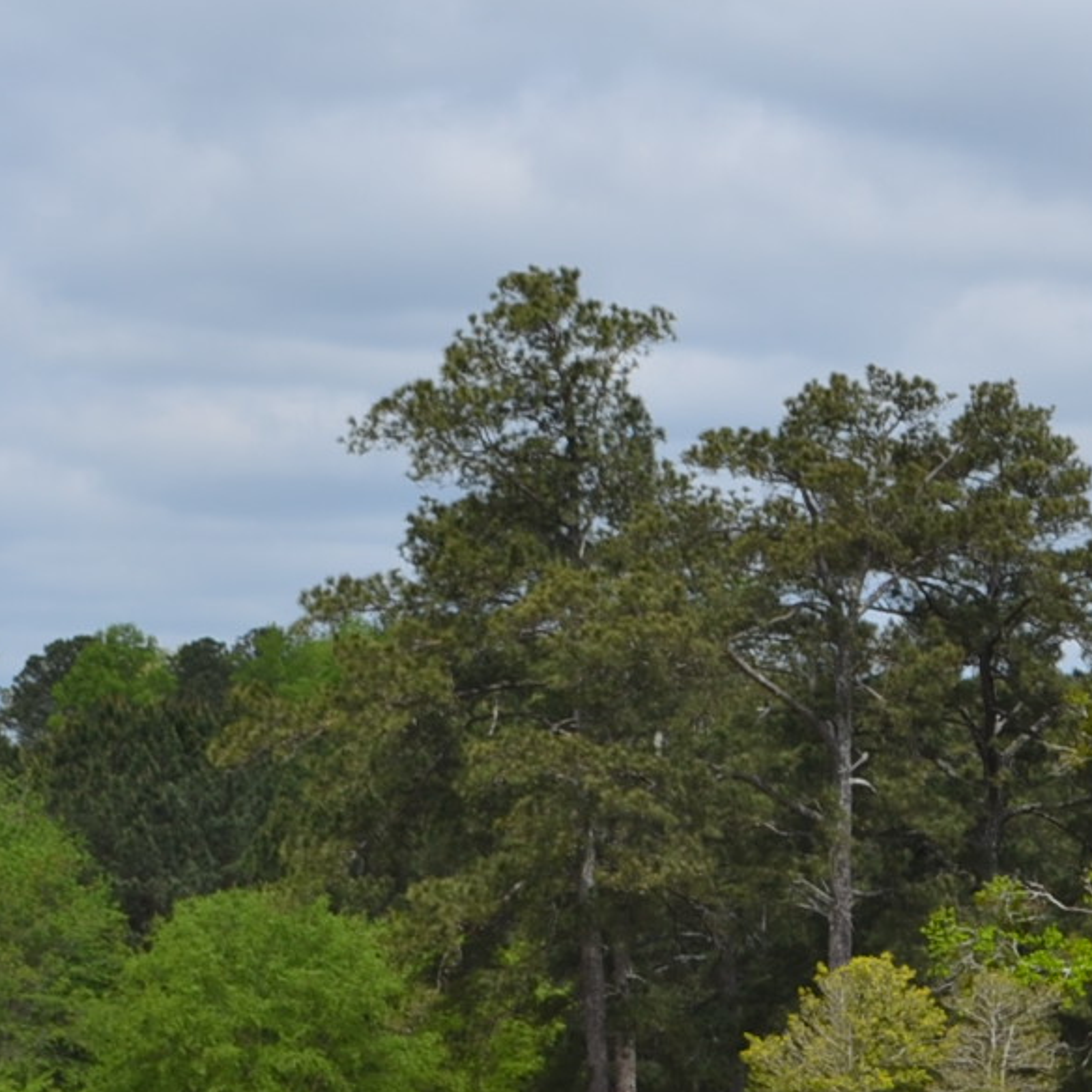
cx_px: 1238
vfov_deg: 9.1
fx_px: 6817
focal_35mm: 191
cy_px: 845
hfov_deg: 9.1
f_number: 9
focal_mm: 38
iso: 100
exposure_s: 1/320
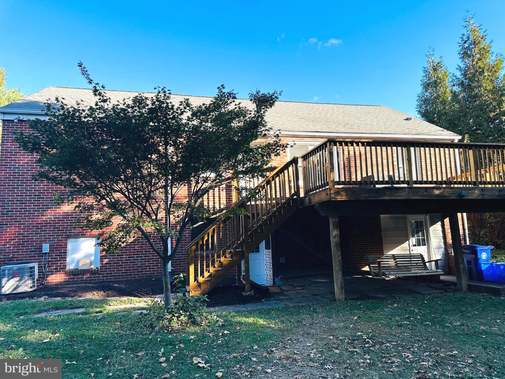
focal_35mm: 24
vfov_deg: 56.8
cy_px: 190
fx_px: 350
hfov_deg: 71.6
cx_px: 252
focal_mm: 6.86
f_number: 1.78
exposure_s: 1/872
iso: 80
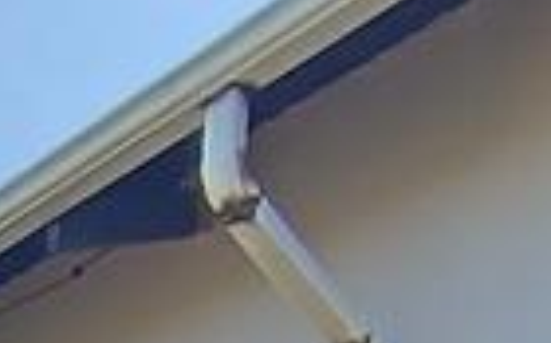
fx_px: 1544
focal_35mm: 103
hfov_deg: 17.0
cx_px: -417
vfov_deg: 9.3
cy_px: 1116
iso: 100
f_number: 2.2
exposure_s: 1/285
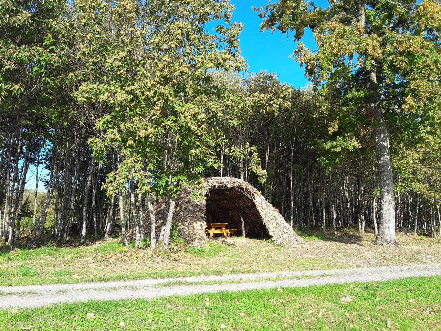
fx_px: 357
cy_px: 166
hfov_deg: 63.4
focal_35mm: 28
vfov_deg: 49.8
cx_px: 220
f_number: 1.9
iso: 40
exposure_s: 1/525
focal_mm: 3.7
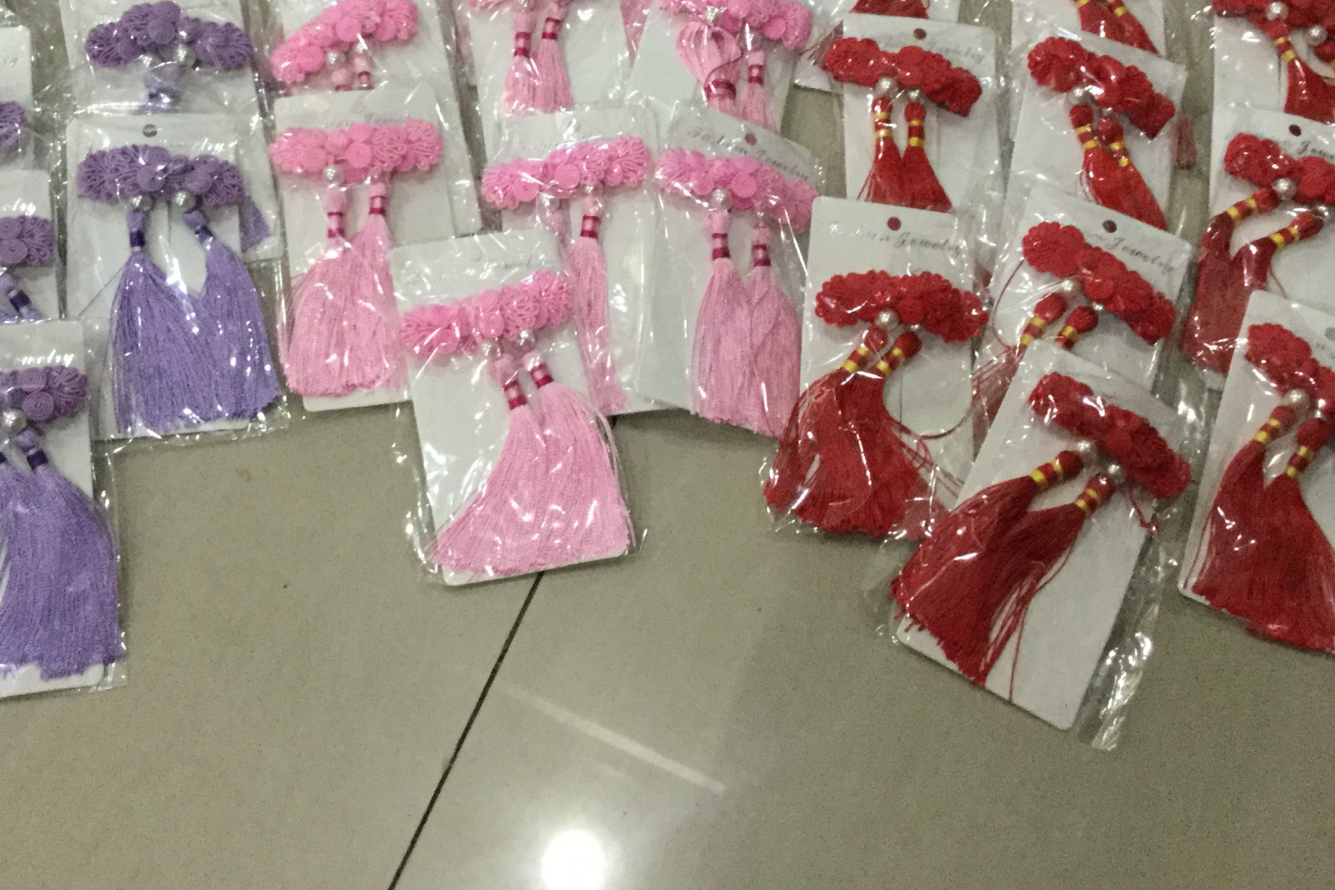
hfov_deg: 39.4
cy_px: 176
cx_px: 535
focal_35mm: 50
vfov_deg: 26.5
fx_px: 1854
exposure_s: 1/17
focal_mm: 3.3
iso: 200
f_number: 2.4
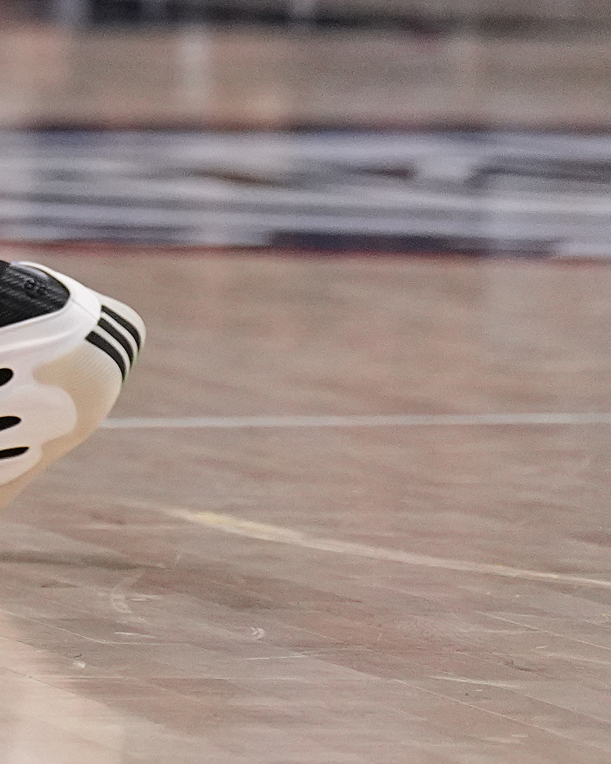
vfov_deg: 3.8
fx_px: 11347
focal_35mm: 502
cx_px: -1352
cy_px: -585
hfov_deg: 3.0
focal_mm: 91
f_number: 2.8
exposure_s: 1/1600
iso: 2000
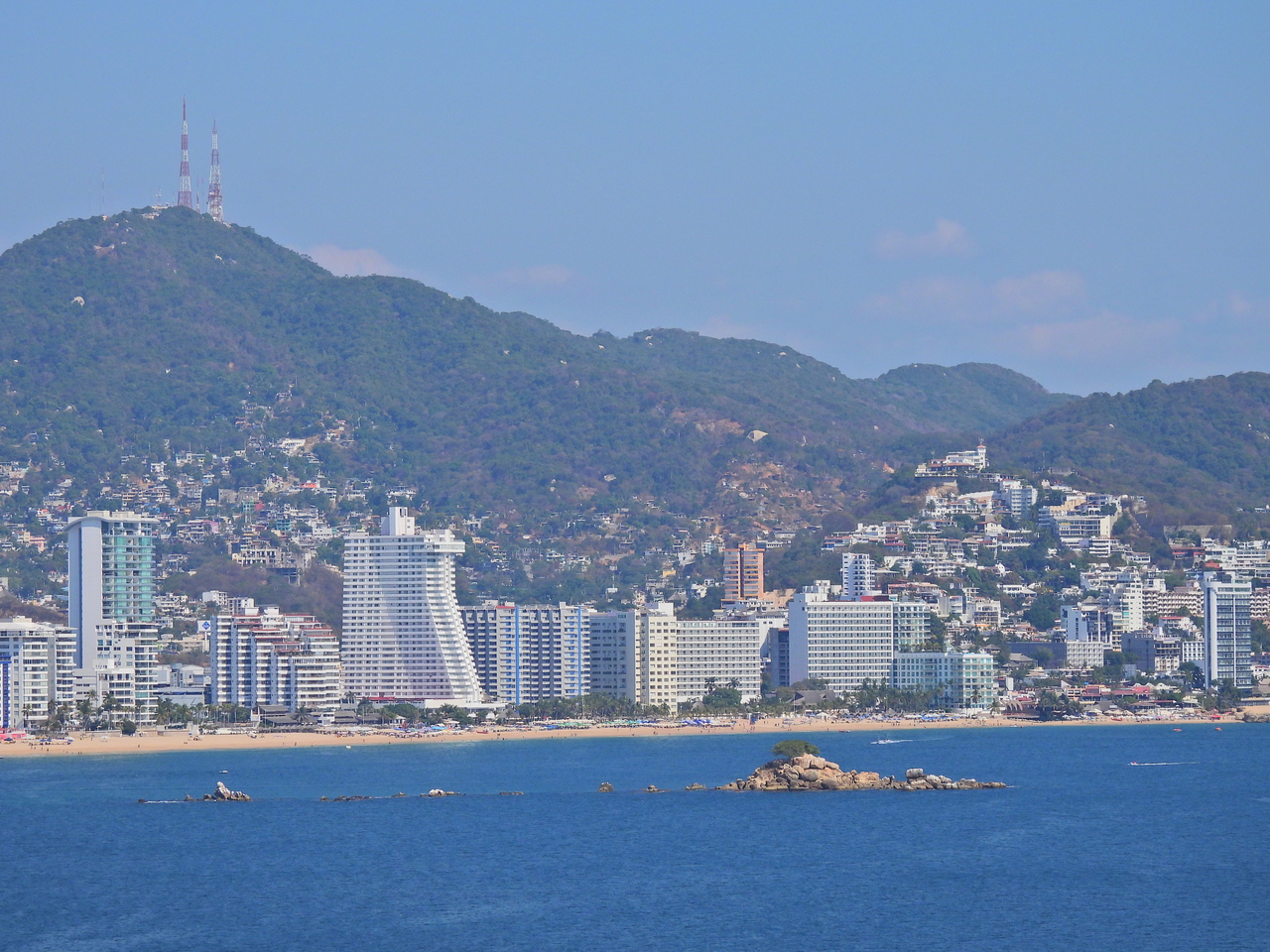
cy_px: 476
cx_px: 635
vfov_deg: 8.7
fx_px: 6237
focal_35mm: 170
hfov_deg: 11.6
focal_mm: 30.3
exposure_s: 1/2000
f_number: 4.5
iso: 100
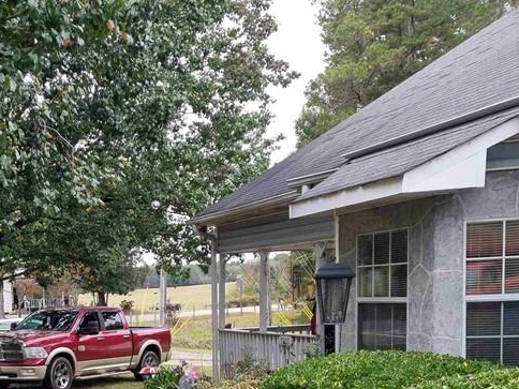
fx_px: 825
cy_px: 361
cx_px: 29
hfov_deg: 32.7
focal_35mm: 55
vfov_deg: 25.6
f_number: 1.8
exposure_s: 1/120
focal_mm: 5.4
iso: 80
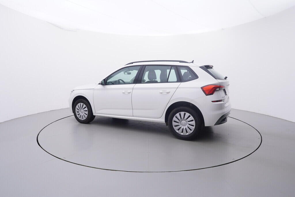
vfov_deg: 56.2
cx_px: 148
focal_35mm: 22
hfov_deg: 77.3
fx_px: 184
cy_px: 98
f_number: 5
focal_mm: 15
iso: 200
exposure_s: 1/80
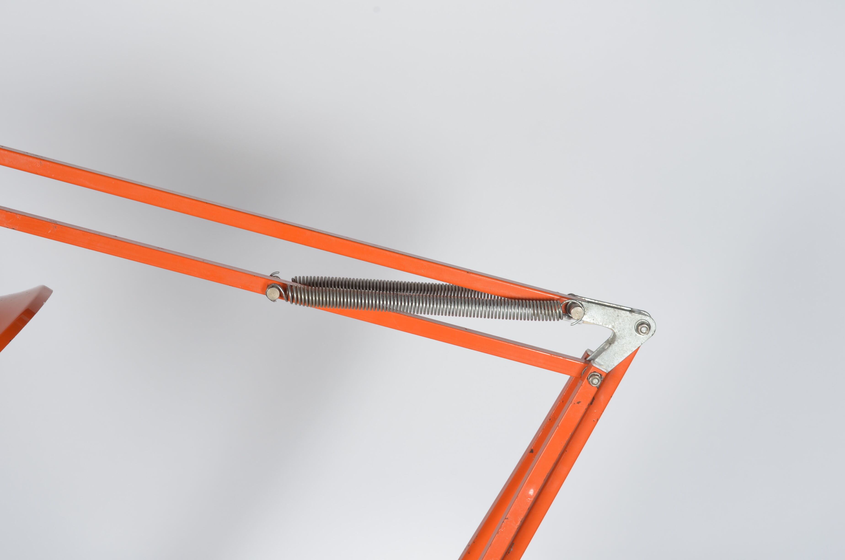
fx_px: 1757
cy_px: 280
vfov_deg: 18.1
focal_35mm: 75
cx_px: 422
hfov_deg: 27.0
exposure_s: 1/125
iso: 100
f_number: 11
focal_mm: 50
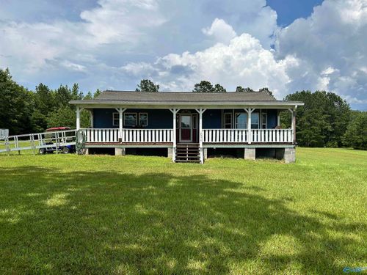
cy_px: 138
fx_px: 276
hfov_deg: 67.3
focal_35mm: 26
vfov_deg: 53.1
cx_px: 184
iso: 50
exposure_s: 1/5882
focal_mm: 5.7
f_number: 1.5
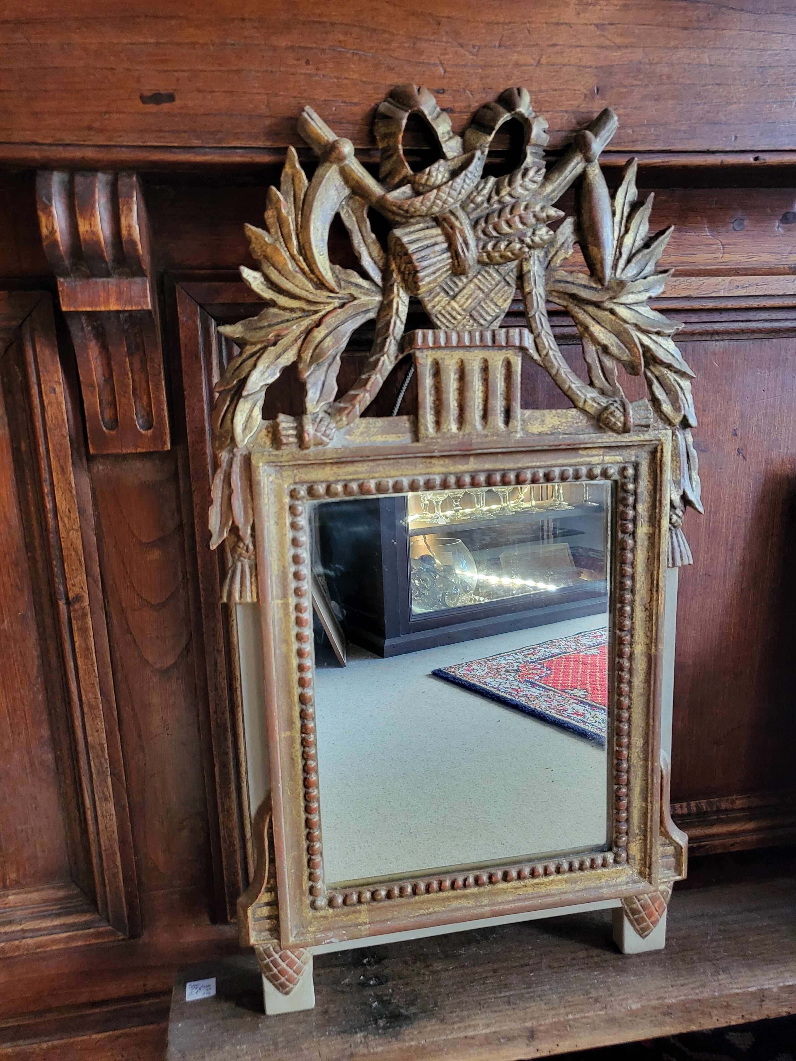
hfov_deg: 53.1
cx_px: 398
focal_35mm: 26
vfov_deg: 67.3
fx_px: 797
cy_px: 530
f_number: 1.8
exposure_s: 1/50
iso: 640
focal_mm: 4.25
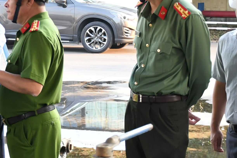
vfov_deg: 8.9
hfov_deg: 13.3
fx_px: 1014
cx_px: 91
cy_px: 47
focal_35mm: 154
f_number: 4
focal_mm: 30
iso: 640
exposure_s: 1/200
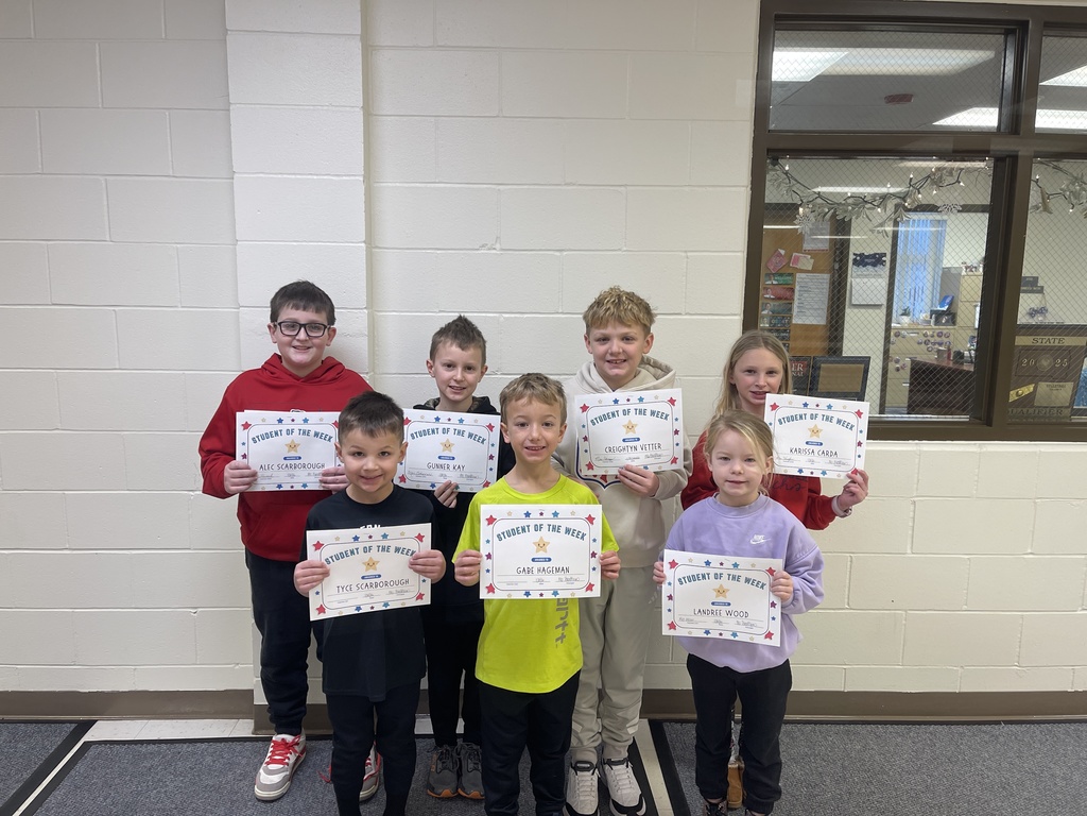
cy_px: 408
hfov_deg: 69.4
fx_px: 785
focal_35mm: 25
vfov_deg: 54.9
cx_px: 544
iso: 125
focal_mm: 5.1
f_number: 1.6
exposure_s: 1/120
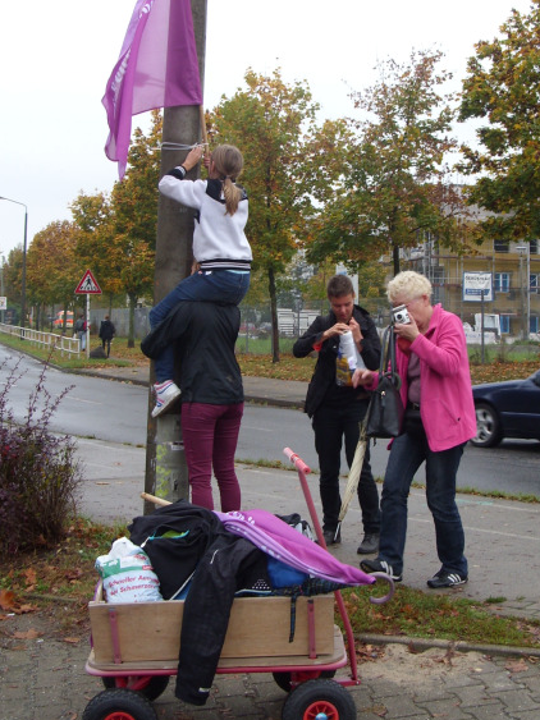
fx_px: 1124
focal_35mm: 54
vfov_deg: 35.5
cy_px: 327
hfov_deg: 27.0
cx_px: 290
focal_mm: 6.3
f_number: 2.8
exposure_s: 1/161
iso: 50
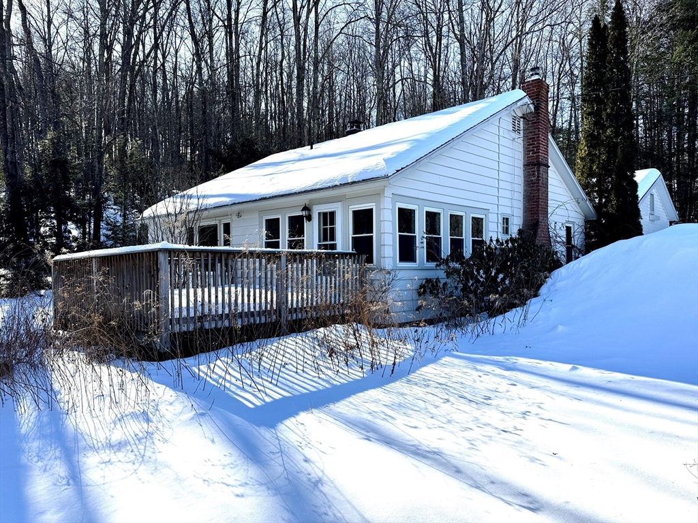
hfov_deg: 71.6
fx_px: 484
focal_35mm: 24
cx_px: 349
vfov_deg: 56.8
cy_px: 262
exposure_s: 1/3096
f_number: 1.78
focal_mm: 6.76
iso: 80
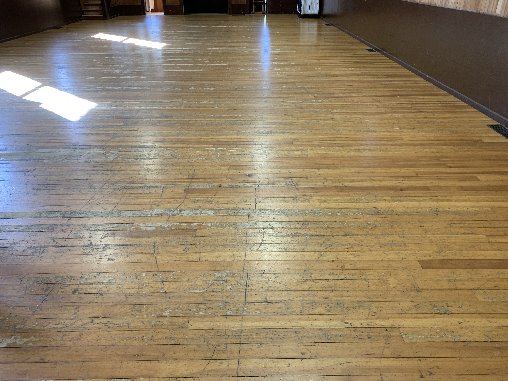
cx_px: 254
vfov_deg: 53.1
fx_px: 382
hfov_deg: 67.3
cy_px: 190
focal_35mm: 26
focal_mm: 4.25
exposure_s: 1/60
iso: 80
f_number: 1.8
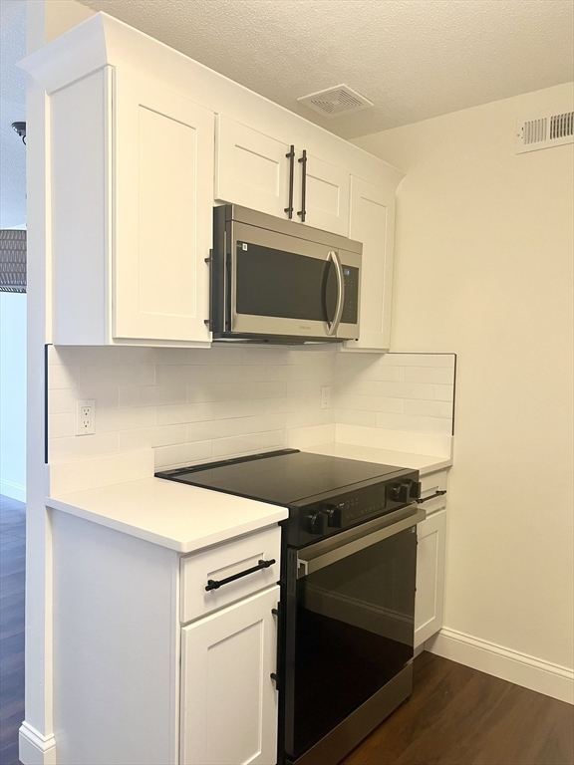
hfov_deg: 53.1
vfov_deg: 67.3
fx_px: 575
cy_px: 382
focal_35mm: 26
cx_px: 287
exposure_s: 1/60
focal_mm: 5.7
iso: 125
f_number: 1.5
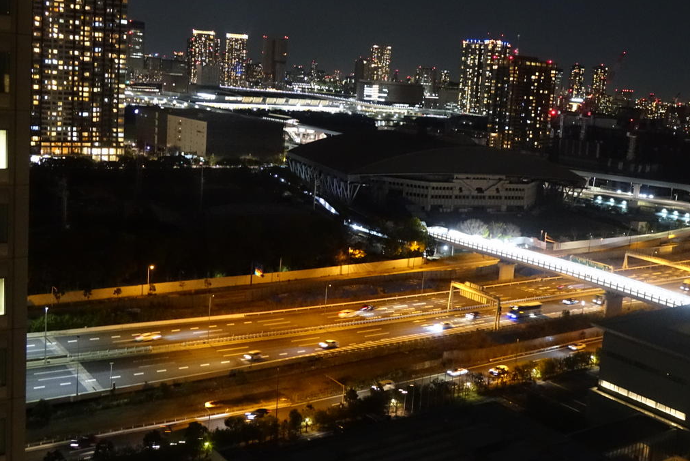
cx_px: 378
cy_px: 191
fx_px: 825
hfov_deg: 45.4
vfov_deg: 31.2
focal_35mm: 43
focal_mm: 12.3
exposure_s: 1/13
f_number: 2.8
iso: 3200
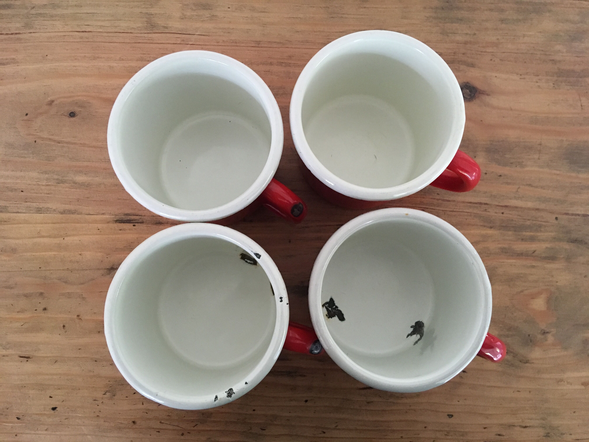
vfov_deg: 48.2
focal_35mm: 29
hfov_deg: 61.7
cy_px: 221
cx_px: 294
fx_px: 493
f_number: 2.2
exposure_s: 1/25
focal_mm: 4.15
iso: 200
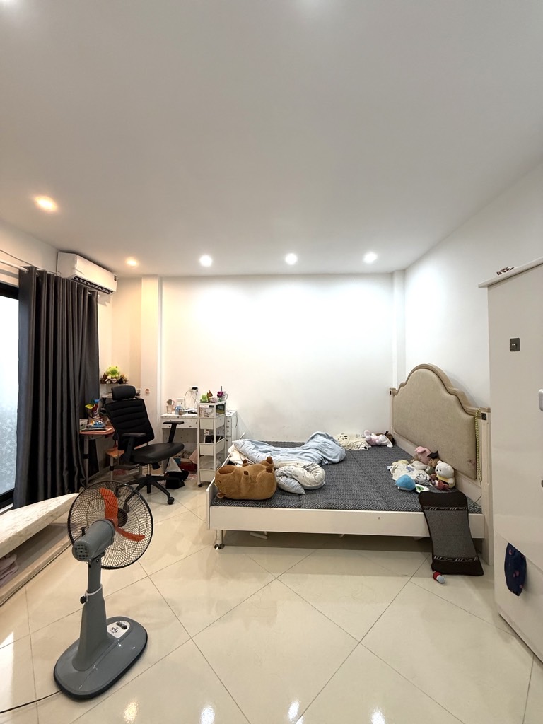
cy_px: 362
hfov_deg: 85.7
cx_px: 272
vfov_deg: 102.1
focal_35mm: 14
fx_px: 293
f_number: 2.2
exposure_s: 1/100
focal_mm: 2.22
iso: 200
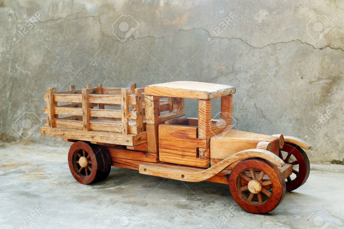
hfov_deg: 45.4
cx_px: 172
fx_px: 411
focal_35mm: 43
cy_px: 114
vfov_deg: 31.2
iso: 400
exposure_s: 1/60
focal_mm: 28.9
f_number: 8
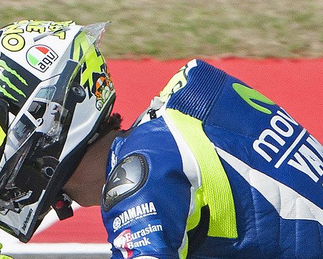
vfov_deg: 1.7
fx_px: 8945
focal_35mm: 935
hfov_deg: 2.1
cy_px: 495
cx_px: 200
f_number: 5.6
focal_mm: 135
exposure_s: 1/4000
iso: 640
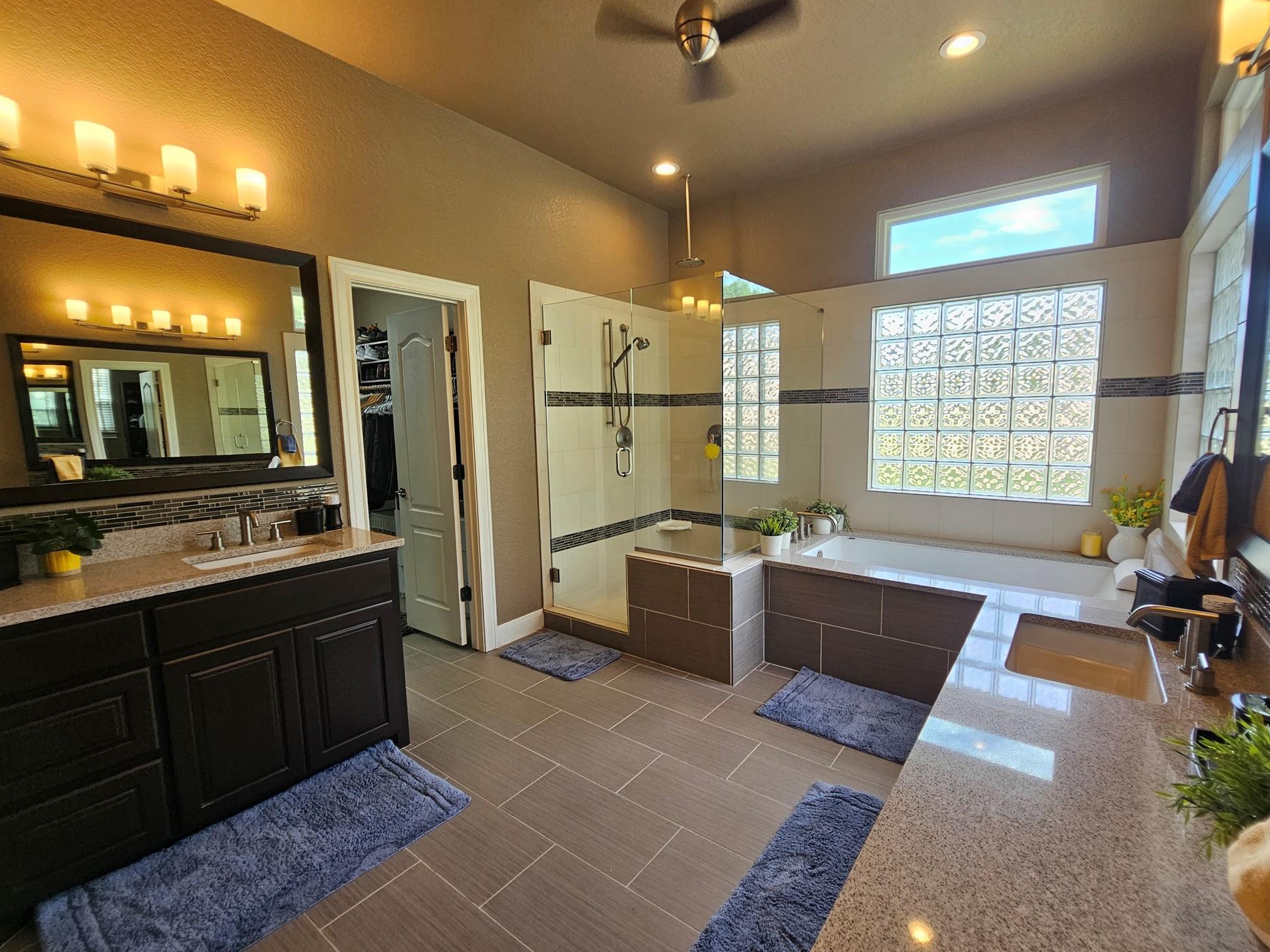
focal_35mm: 14
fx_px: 514
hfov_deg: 102.0
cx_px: 659
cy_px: 478
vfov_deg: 85.7
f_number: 2.2
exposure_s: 1/60
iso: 80
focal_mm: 2.2
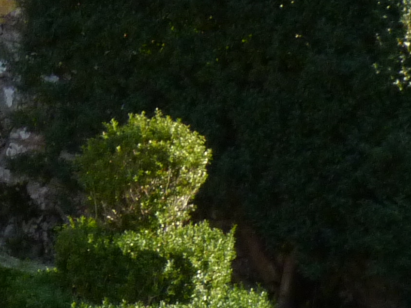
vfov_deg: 5.0
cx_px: -324
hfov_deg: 6.6
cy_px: 575
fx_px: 3503
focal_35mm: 295
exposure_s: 1/200
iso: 200
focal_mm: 10.5
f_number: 5.6
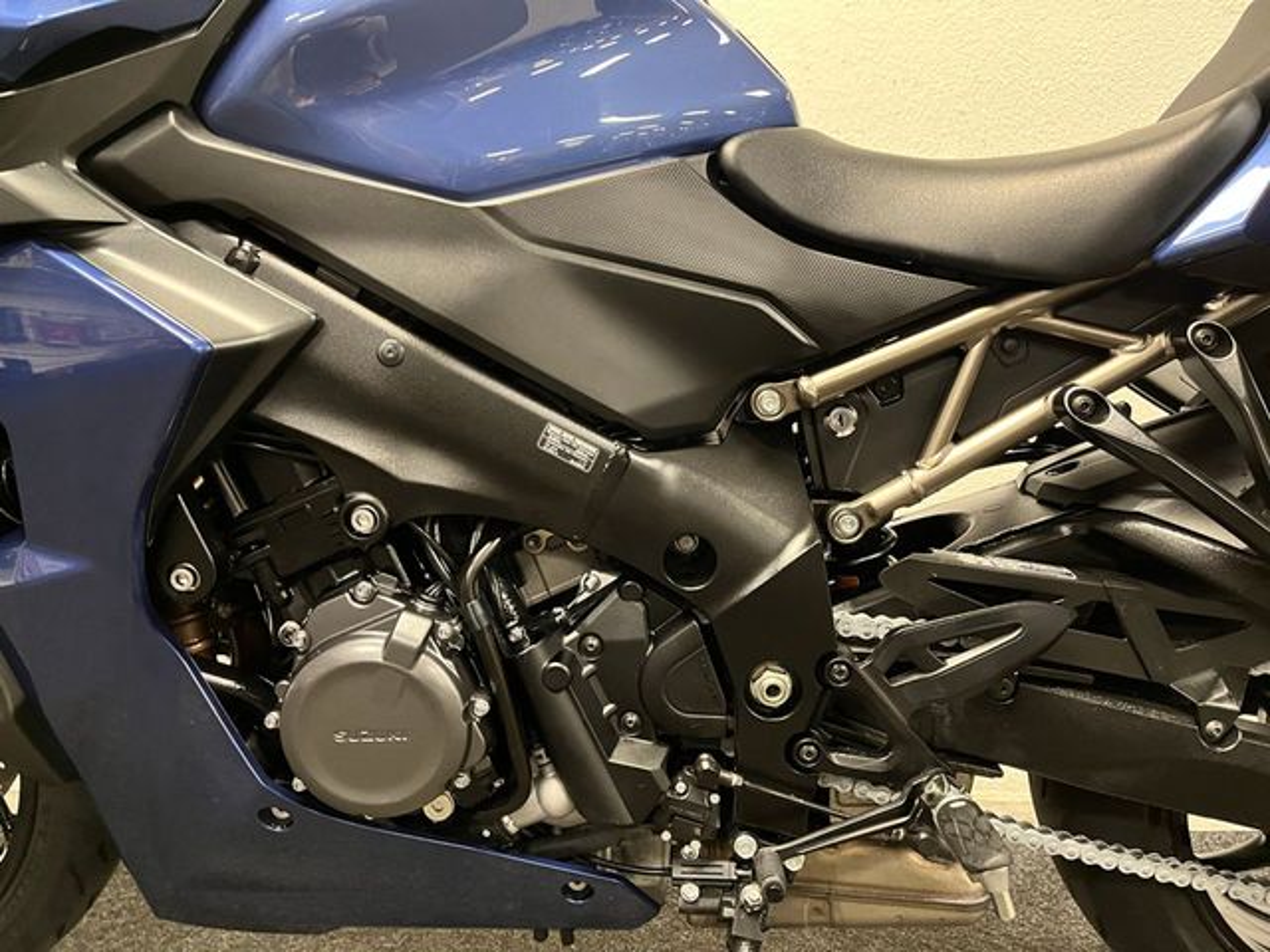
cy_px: 476
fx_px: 954
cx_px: 635
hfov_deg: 67.3
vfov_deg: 53.1
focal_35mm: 26
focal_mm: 5.1
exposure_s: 1/33
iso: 500
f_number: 1.6
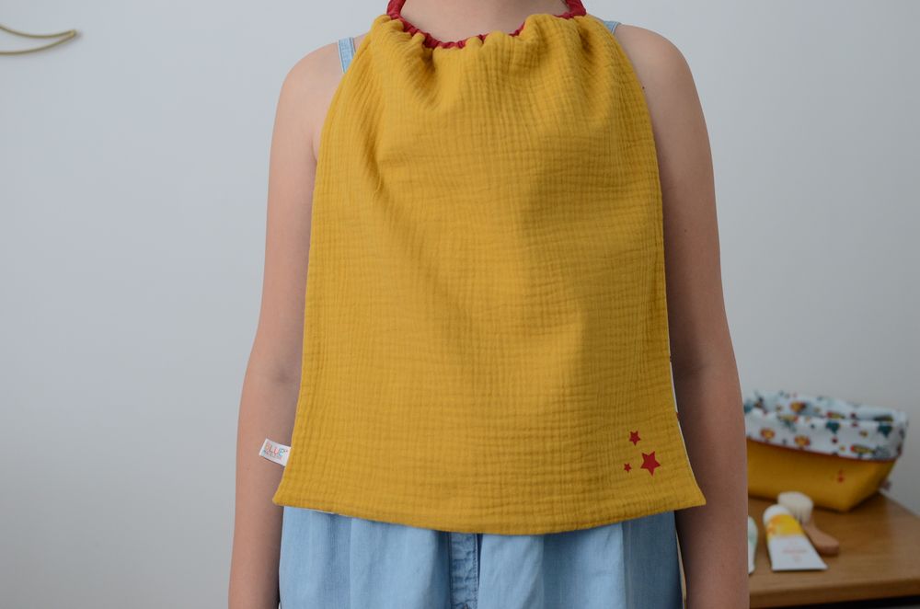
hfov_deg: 37.9
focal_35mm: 52
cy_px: 304
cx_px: 460
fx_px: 1339
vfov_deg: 25.6
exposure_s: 1/125
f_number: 3.5
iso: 800
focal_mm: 35
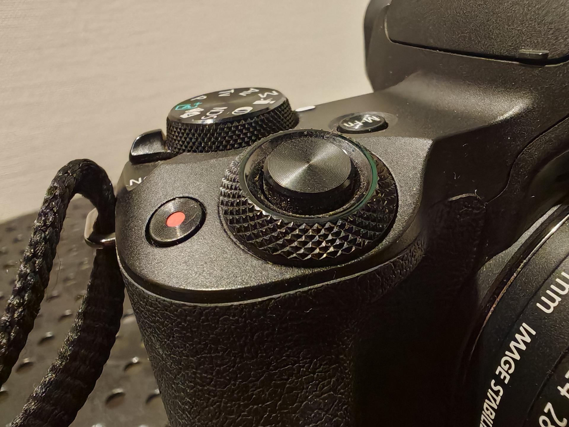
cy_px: 214
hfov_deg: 65.3
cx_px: 284
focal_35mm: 27
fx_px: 444
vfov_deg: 51.4
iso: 1250
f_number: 2
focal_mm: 1.82
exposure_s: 1/20
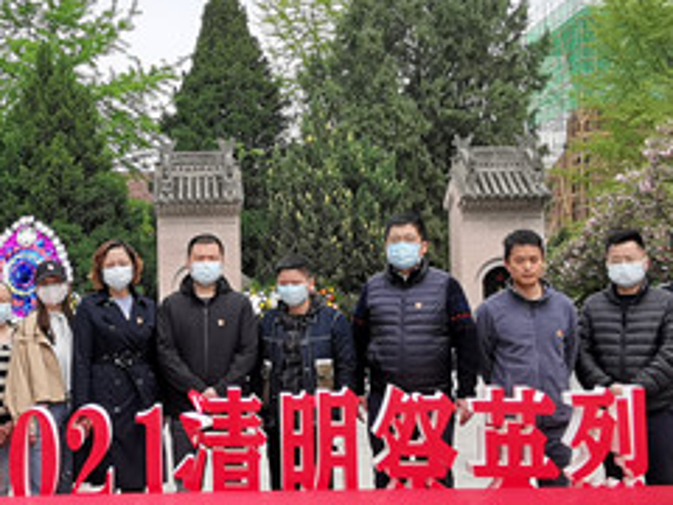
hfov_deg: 35.5
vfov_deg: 27.5
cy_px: 238
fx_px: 1030
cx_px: 188
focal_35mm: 53
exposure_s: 1/609
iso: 50
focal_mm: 2.26
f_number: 2.2
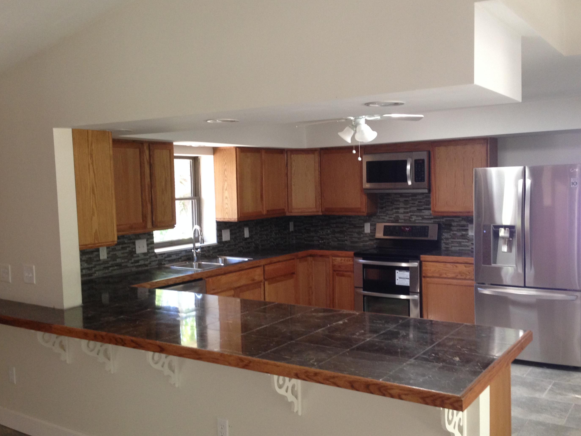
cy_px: 220
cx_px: 297
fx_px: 604
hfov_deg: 51.3
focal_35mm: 36
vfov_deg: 39.7
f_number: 2.4
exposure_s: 1/20
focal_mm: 4.12
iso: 125
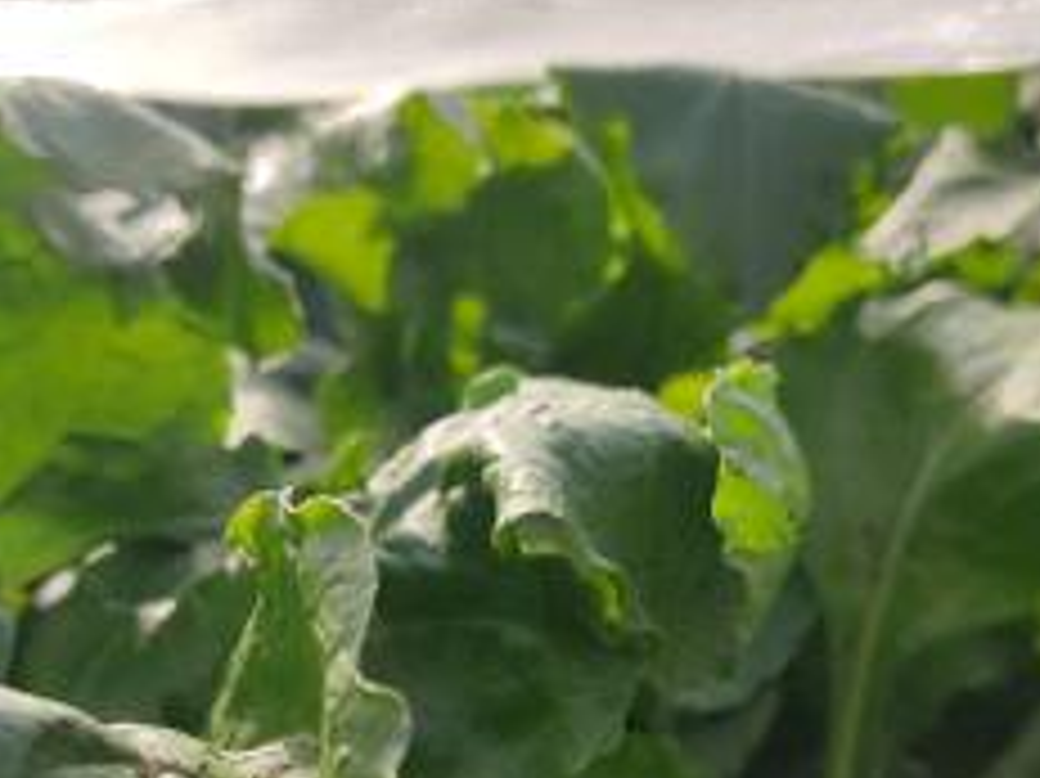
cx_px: 500
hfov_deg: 35.6
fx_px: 1622
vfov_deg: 26.2
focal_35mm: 54
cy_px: 679
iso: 100
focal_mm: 4.74
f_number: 1.79
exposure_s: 1/1610
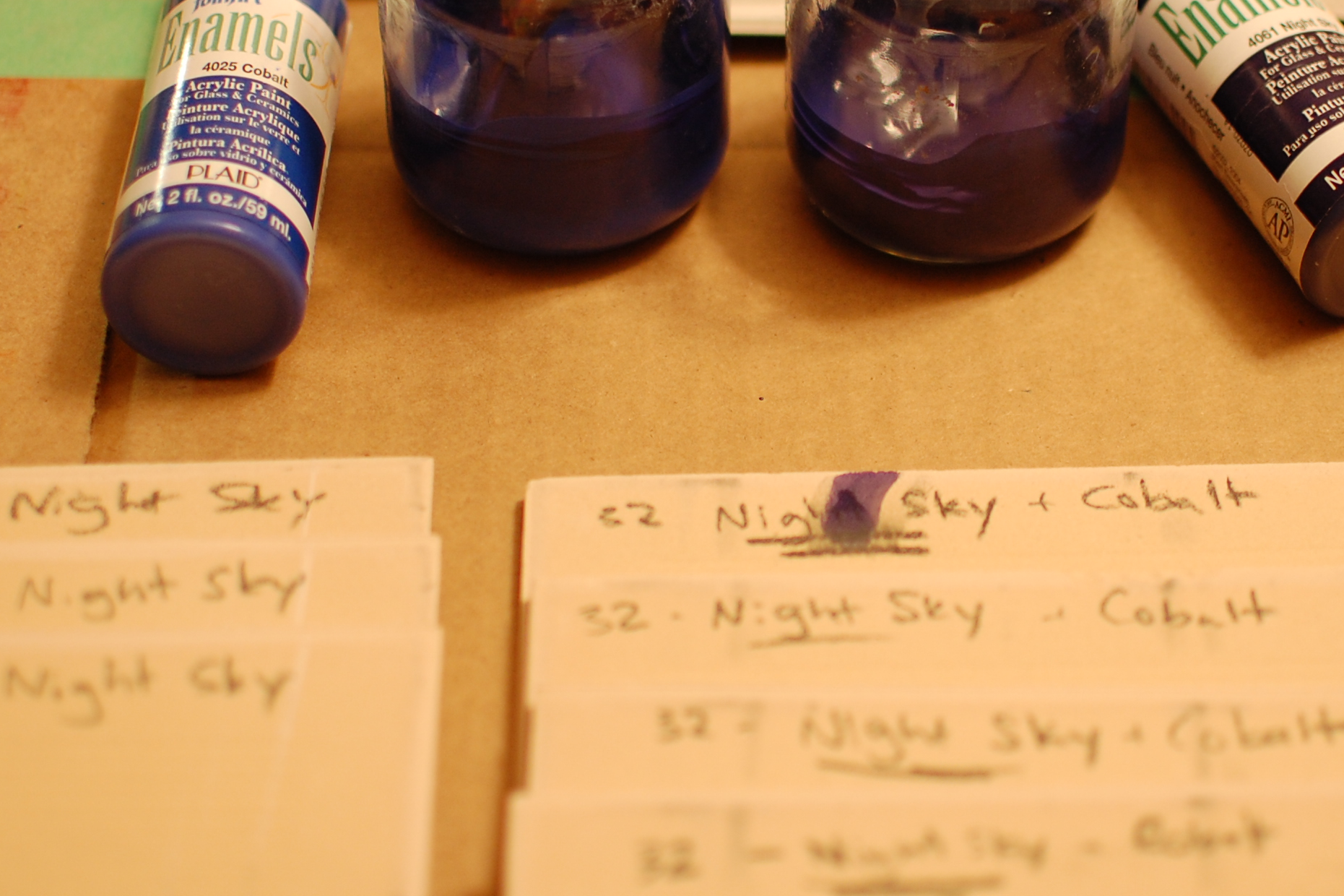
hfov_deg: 24.0
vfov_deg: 16.1
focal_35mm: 85
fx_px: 3165
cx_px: 763
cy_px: 296
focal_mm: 35
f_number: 1.8
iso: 400
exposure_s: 1/30
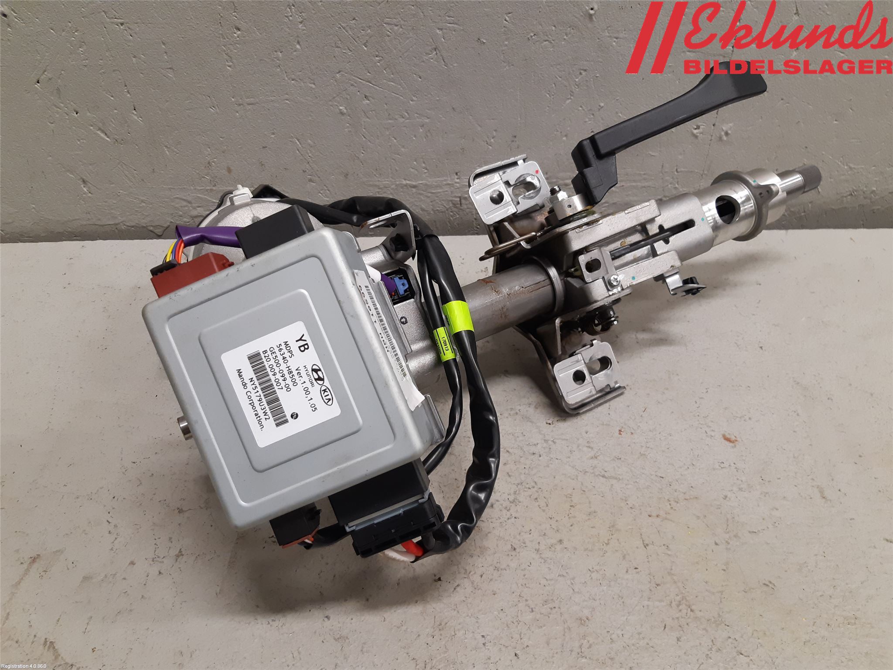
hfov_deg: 67.3
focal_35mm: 26
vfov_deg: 53.1
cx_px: 446
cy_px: 335
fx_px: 671
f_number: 1.7
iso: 160
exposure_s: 1/50
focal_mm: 3.93
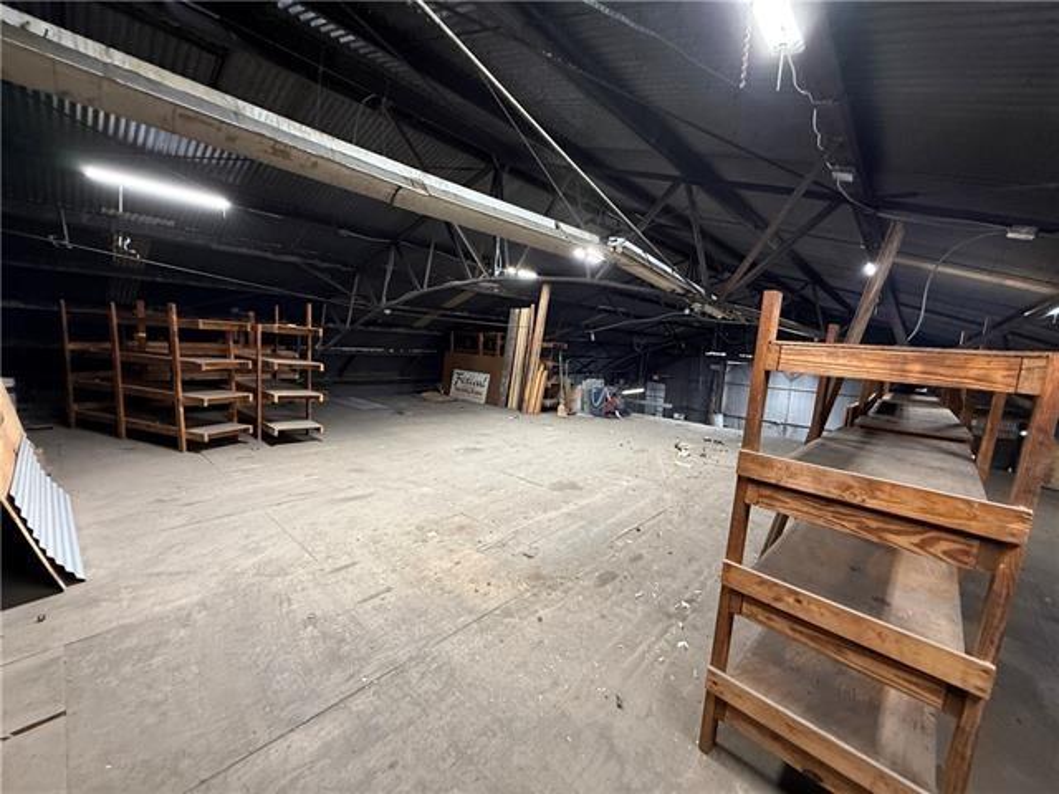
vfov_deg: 85.7
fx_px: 428
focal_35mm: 14
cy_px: 397
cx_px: 530
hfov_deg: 102.1
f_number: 2.2
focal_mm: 2.22
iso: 320
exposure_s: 1/60
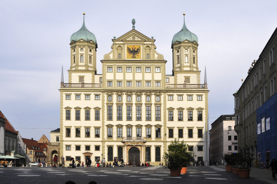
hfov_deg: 46.5
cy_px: 92
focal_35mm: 42
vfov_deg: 31.8
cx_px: 138
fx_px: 323
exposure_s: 1/500
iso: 200
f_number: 11
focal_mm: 28
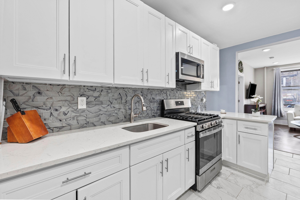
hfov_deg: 100.4
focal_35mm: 15
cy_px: 100
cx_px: 150
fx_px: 125
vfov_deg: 77.3
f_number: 8
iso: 200
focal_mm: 10
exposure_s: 1.3
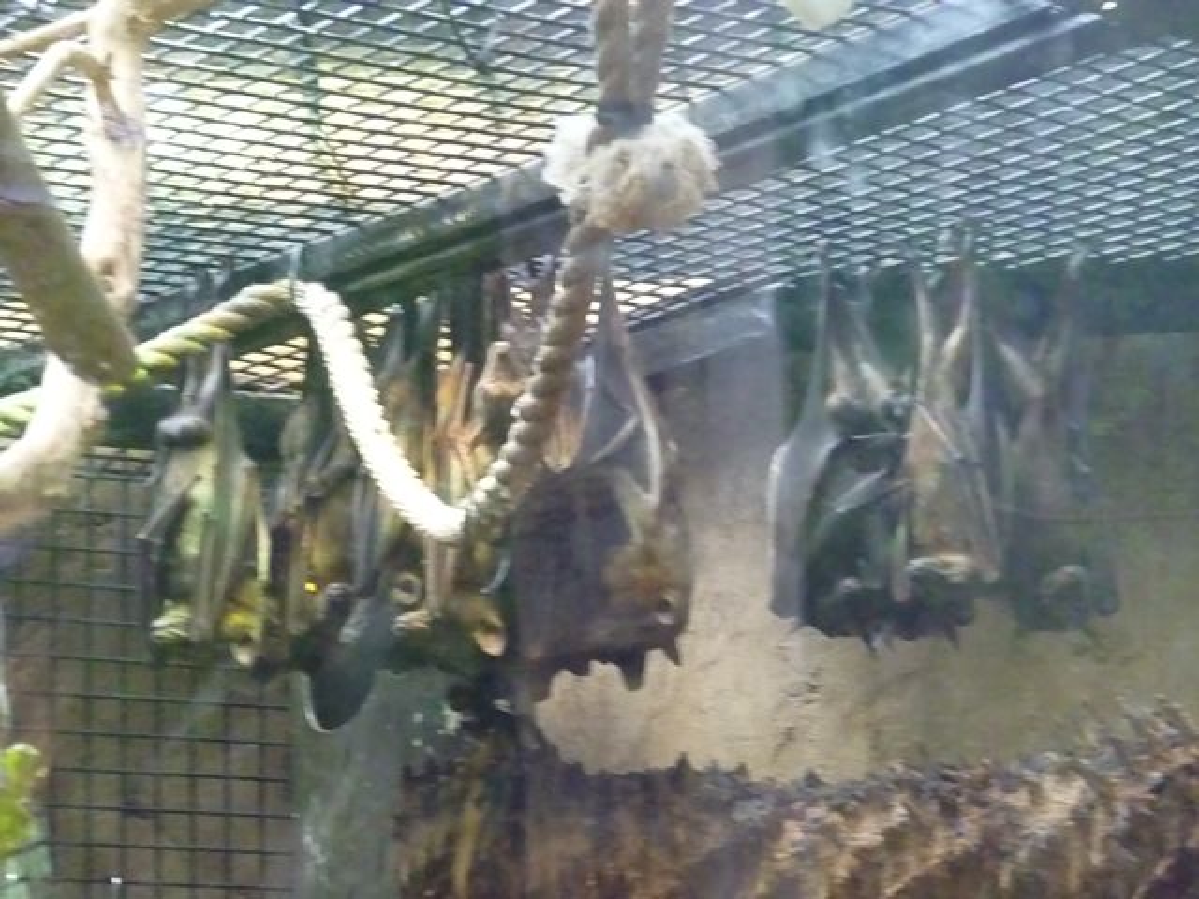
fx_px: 4815
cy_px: 450
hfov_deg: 14.2
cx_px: 600
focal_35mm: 139
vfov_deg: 10.7
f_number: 5.5
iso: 3200
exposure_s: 1/30
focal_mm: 25
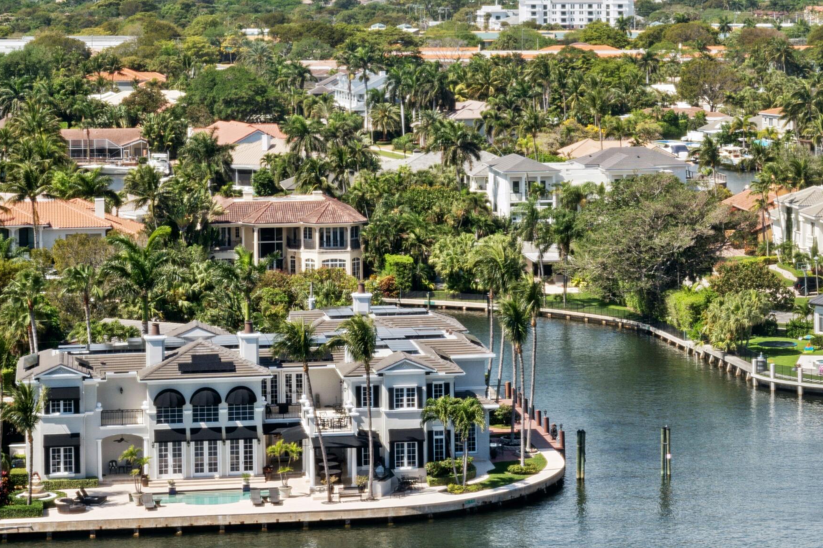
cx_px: 652
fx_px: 2445
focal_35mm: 107
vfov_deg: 12.8
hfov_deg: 18.9
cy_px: 382
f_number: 11
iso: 100
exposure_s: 1/80
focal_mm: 62
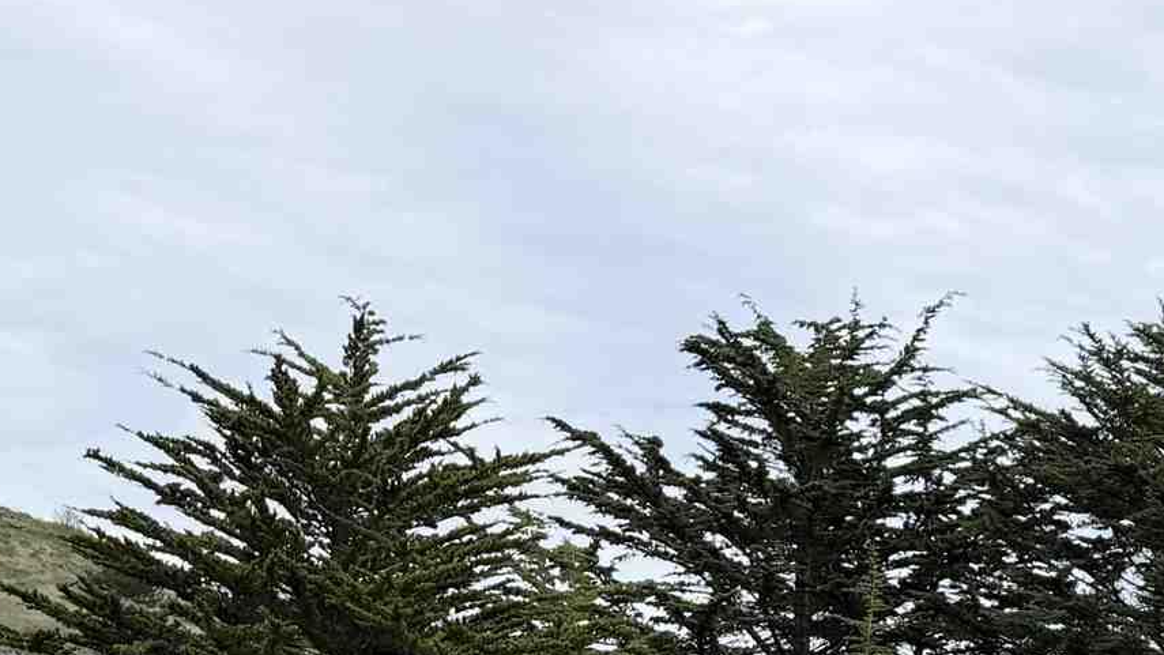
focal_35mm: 94
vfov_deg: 11.8
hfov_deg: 22.2
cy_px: 1226
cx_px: 1024
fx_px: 2901
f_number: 1.78
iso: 80
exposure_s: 1/1812
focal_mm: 6.76
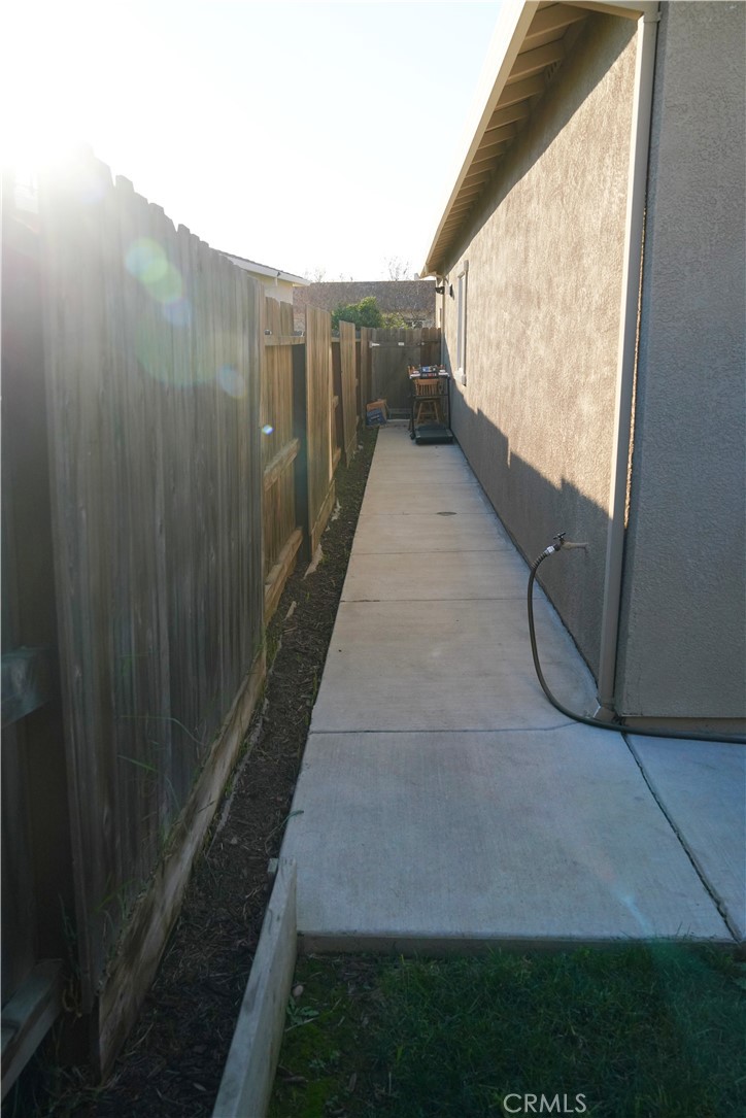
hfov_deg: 43.6
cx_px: 373
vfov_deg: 61.9
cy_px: 559
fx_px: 932
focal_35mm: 30
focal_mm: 30
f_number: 5.6
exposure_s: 1/2500
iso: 1250
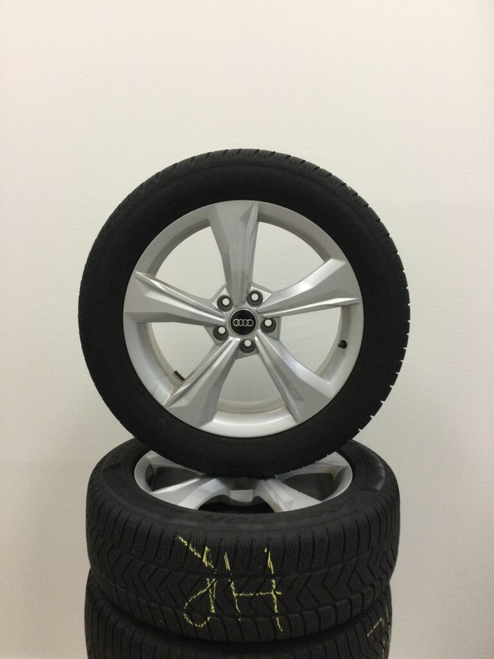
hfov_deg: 45.4
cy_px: 330
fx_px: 590
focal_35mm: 31
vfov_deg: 58.4
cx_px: 247
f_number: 2.4
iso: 125
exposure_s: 1/33
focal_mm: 3.3
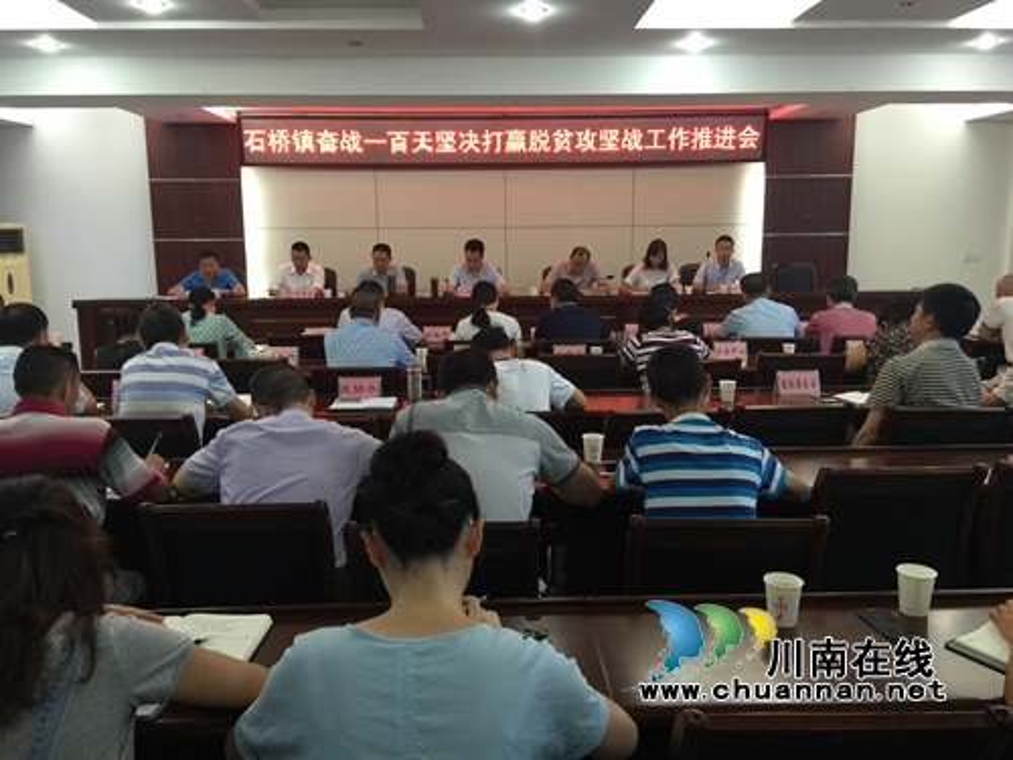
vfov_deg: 48.2
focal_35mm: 29
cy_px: 380
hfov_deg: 61.7
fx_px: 849
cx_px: 506
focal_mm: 4.15
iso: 50
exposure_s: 1/17
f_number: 2.2
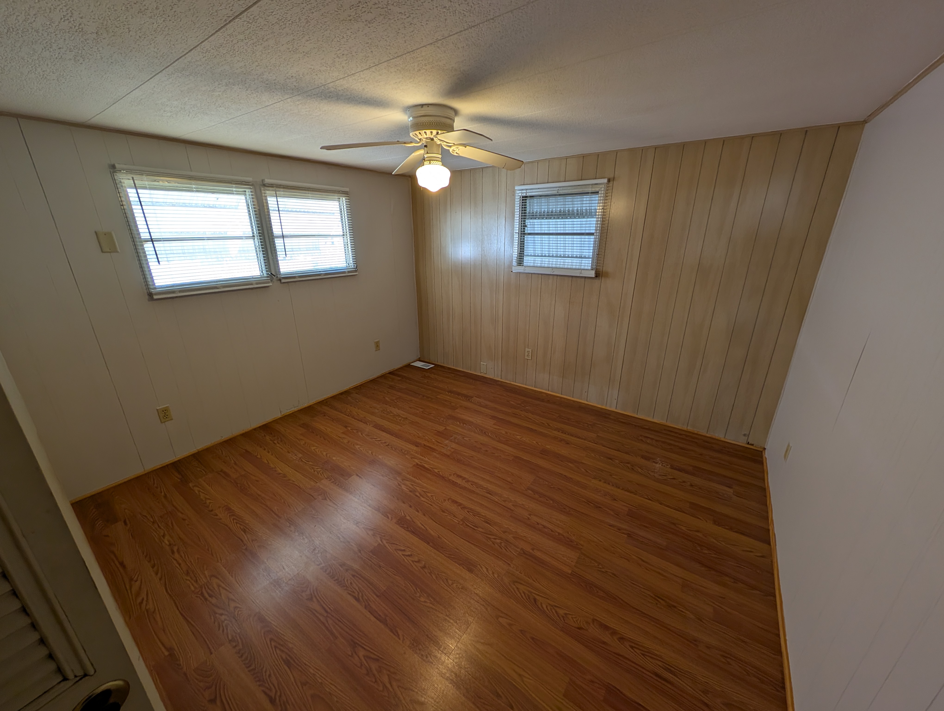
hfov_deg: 110.5
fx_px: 328
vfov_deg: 94.6
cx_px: 472
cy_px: 356
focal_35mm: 12
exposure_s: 1/42.4
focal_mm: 2.23
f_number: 1.95
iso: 52
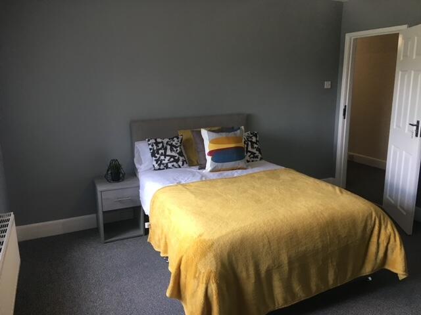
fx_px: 353
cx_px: 210
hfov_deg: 61.7
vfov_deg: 48.2
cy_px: 158
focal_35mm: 29
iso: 32
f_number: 2.2
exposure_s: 1/33
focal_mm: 4.15
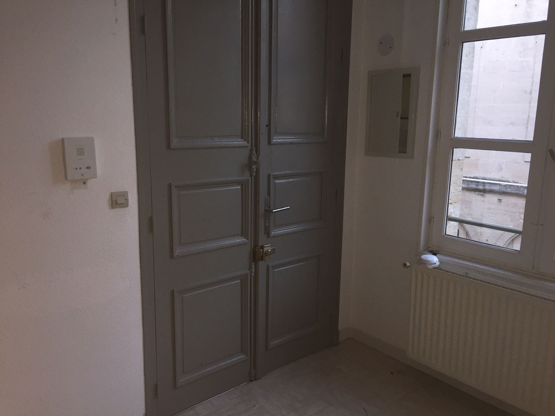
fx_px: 465
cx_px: 278
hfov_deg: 61.7
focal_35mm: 29
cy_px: 208
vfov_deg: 48.2
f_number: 2.2
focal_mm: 4.15
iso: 64
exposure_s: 1/33
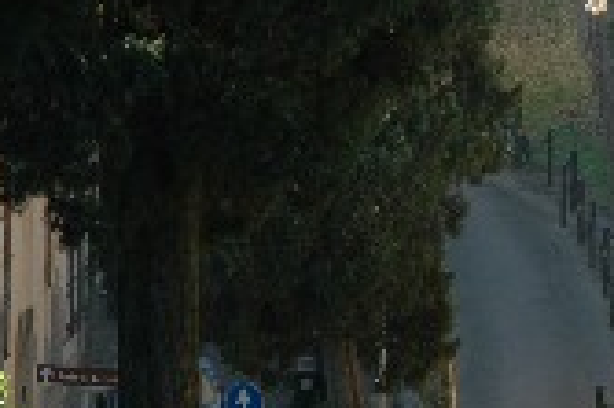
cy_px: 134
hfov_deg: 4.8
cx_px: 577
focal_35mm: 430
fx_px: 7327
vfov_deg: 3.2
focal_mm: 100
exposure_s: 1/60
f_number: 10
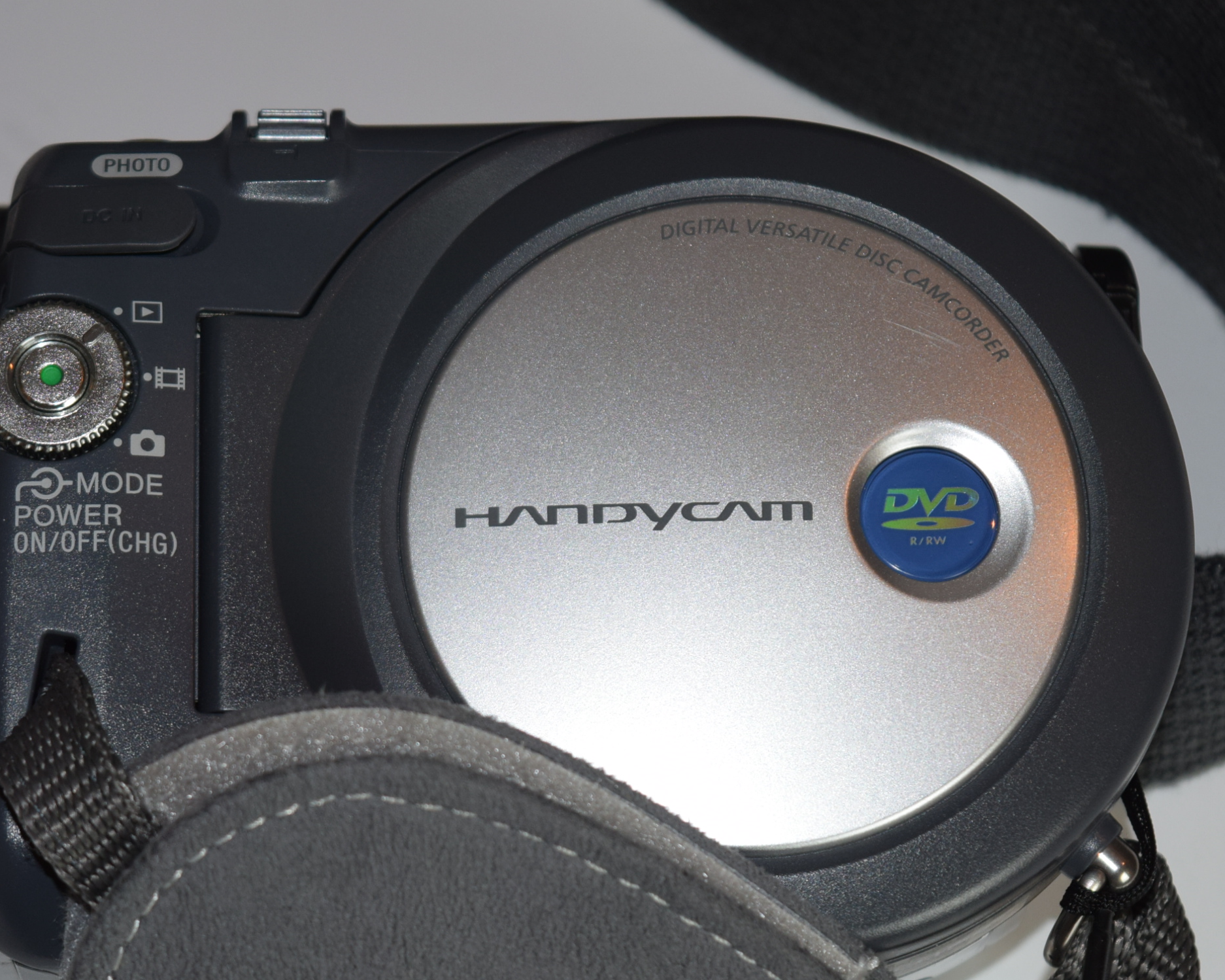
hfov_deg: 15.5
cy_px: 497
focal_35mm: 124
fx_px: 4486
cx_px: 409
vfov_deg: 12.5
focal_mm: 55
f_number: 5.6
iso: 400
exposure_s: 1/80
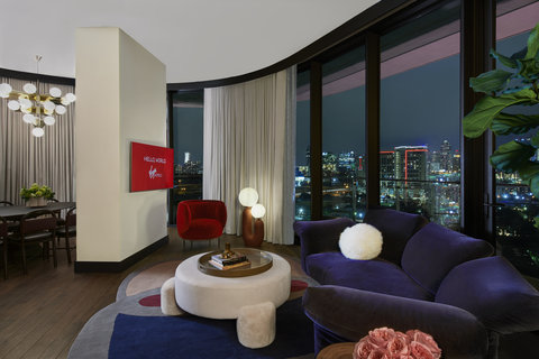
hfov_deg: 84.0
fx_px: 299
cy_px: 180
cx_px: 270
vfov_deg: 61.9
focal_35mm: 20
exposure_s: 8
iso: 64
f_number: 11
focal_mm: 20
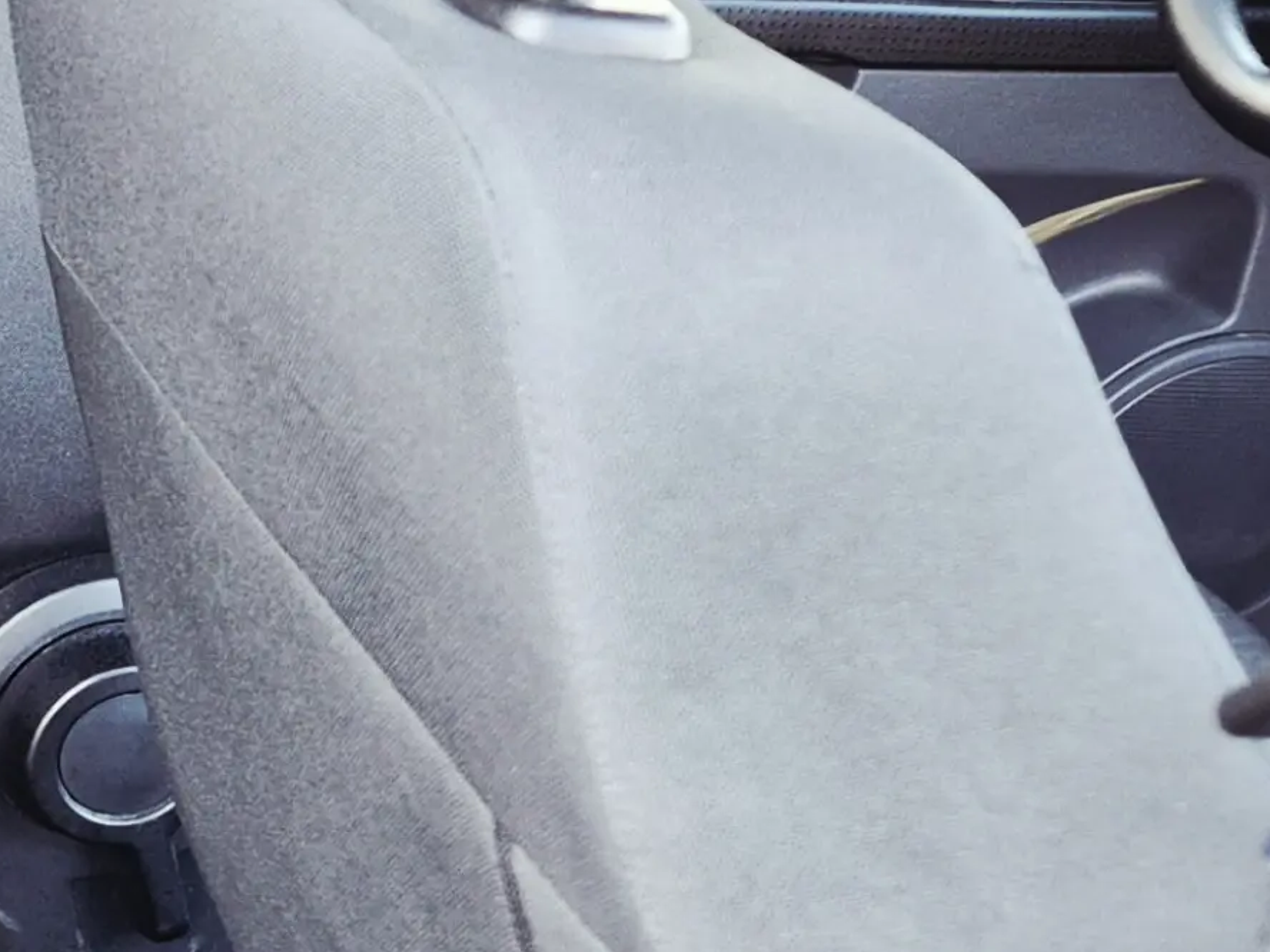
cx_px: -881
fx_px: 3559
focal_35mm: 97
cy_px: 497
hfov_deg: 17.2
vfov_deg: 15.2
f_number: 1.8
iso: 320
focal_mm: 5.4
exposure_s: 1/100
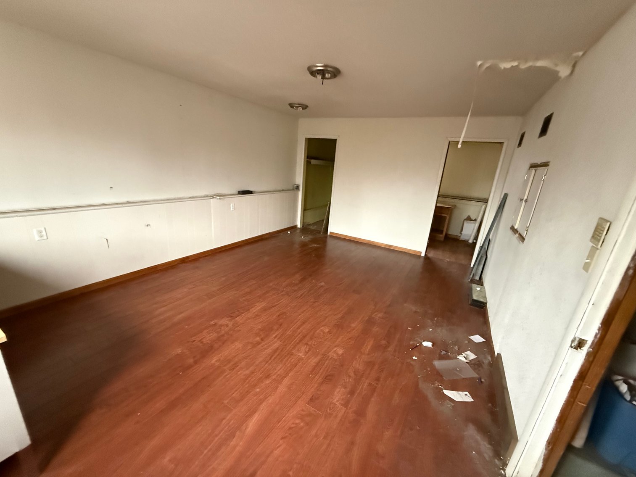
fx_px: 257
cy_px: 238
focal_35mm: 14
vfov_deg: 85.7
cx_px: 318
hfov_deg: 102.1
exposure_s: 1/58
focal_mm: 2.22
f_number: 2.2
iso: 1600
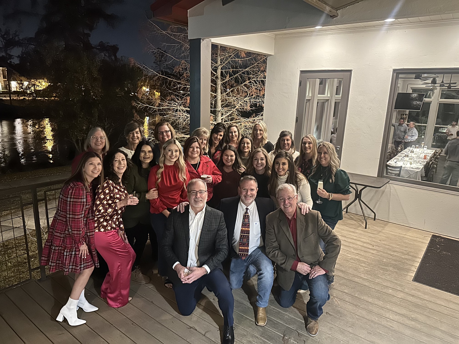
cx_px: 230
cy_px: 172
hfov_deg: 71.6
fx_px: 318
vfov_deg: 56.8
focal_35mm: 24
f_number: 1.78
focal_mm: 6.86
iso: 2000
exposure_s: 1/17
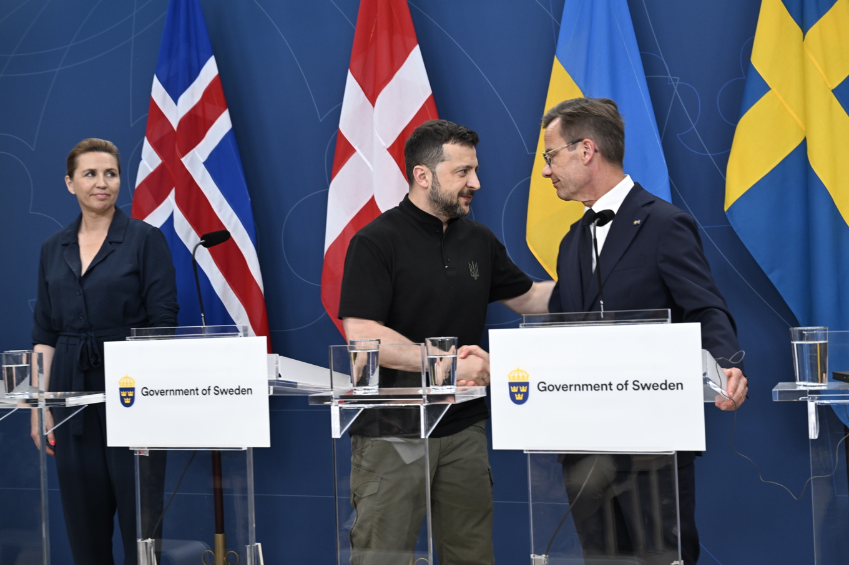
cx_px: 424
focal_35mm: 46
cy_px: 282
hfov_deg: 42.8
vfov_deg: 29.2
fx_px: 1085
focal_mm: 46
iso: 1250
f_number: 6.3
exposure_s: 1/80
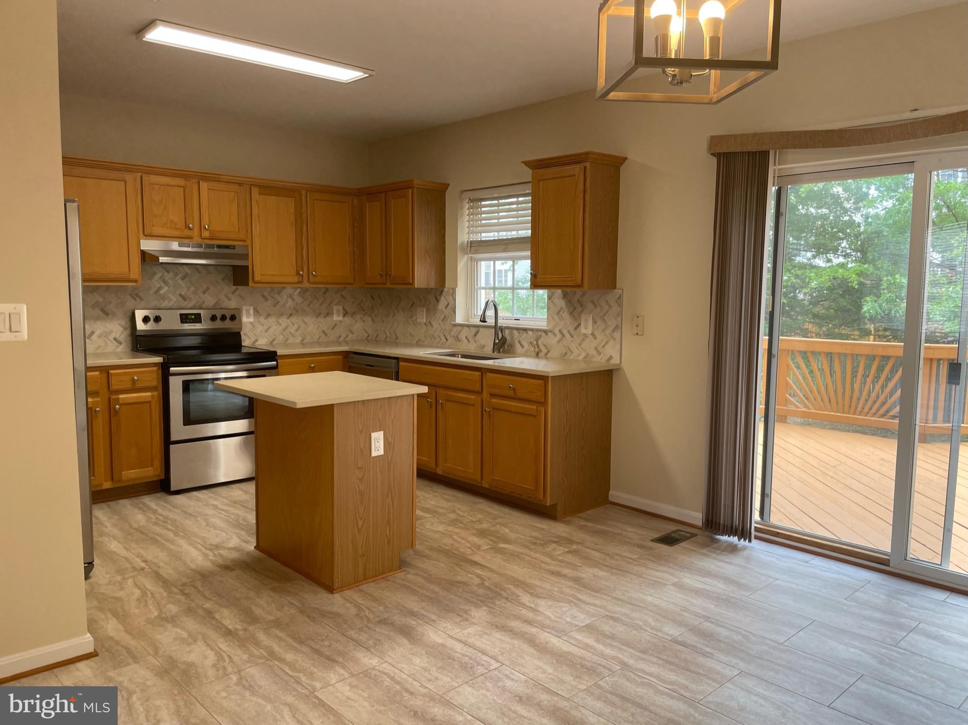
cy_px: 362
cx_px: 484
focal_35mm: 26
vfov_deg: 53.0
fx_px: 727
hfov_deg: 67.3
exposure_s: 1/120
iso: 80
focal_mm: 4.2
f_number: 1.6
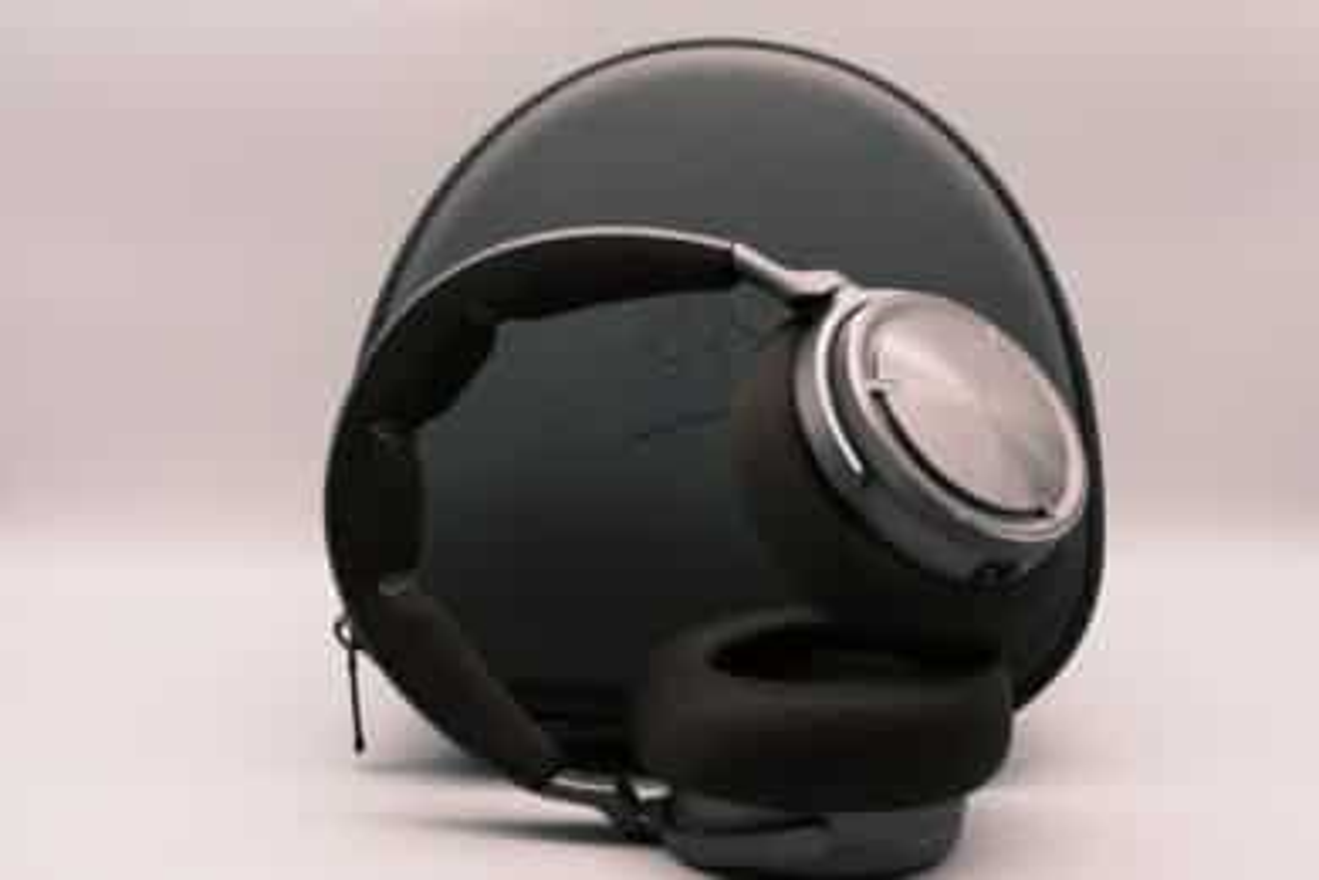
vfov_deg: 24.2
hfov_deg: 35.6
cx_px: 660
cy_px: 440
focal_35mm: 56
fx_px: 2052
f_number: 5
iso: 500
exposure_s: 1/120
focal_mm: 37.4
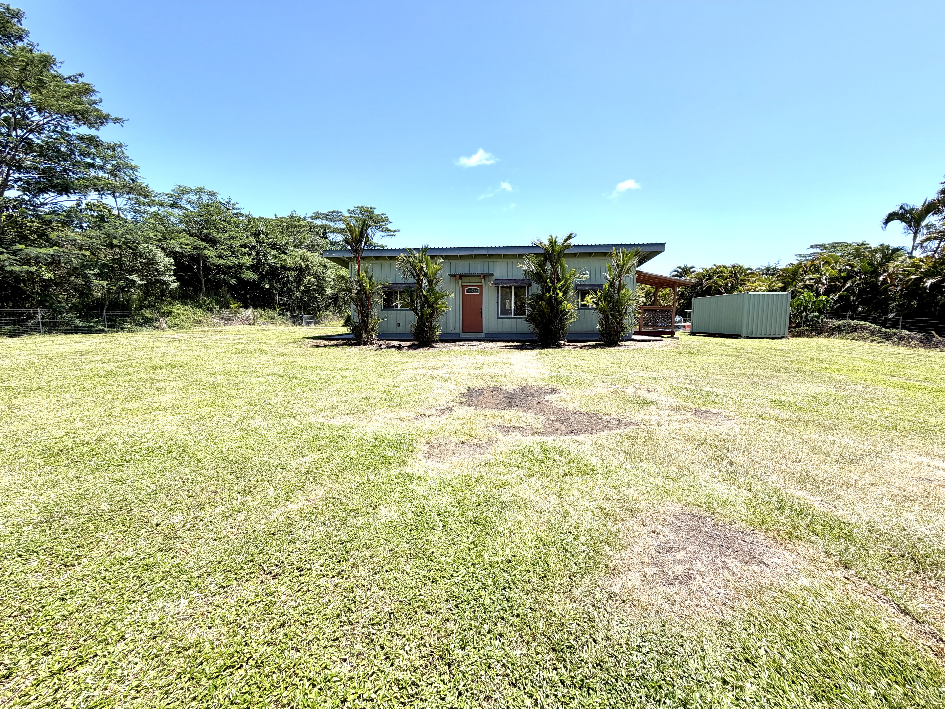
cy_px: 354
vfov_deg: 85.7
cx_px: 472
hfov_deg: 102.1
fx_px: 382
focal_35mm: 14
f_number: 2.2
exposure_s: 1/770
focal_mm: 2.22
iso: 25
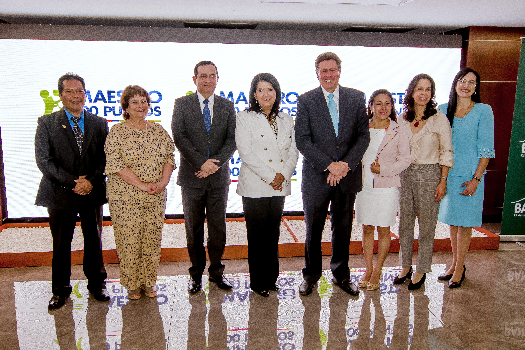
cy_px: 175
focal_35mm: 33
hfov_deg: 57.2
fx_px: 481
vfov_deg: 40.0
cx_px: 262
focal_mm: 22
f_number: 4
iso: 320
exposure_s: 1/60
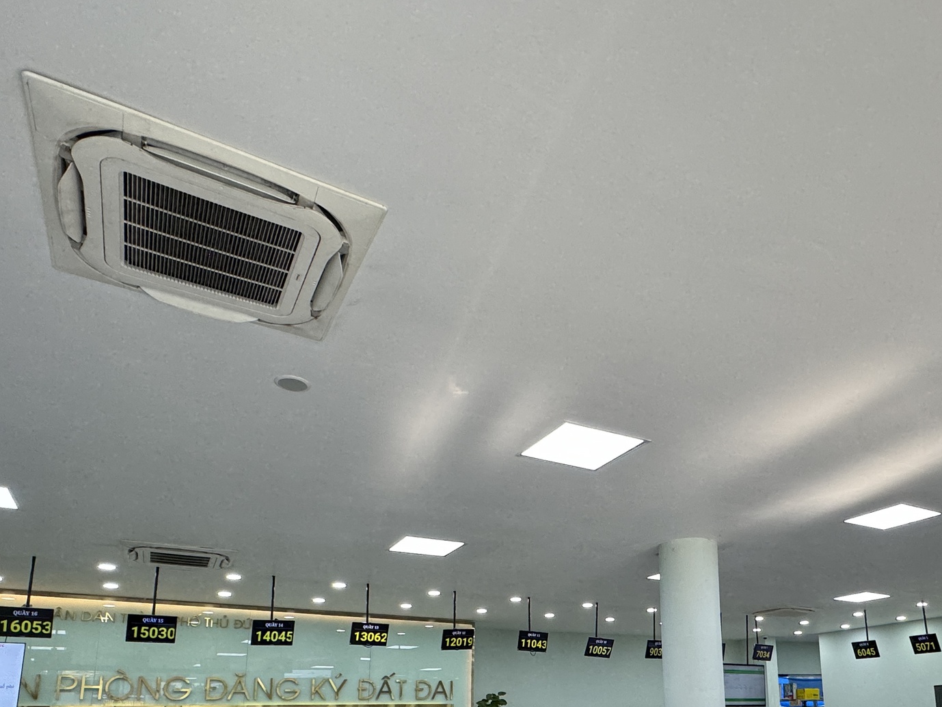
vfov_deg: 49.4
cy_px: 583
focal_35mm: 26
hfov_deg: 66.3
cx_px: 591
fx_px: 708
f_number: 2.2
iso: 125
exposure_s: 1/99
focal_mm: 2.22
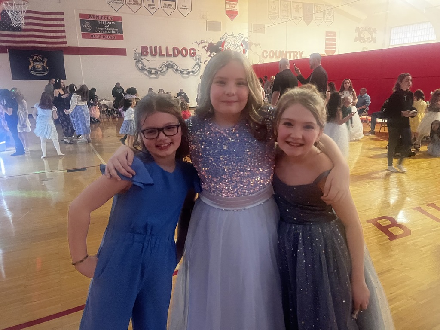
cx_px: 220
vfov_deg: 53.1
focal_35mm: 26
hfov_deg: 67.3
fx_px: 330
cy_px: 165
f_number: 1.5
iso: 1000
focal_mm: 5.7
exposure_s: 1/30
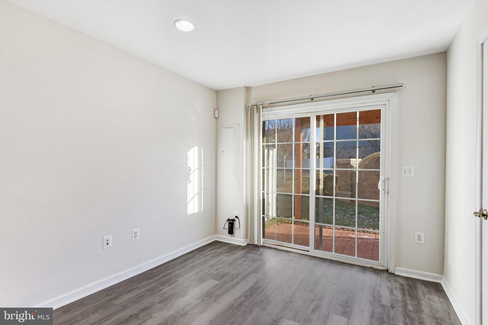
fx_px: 231
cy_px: 162
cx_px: 244
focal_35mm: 17
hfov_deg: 93.3
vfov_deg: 70.5
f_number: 8
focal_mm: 17
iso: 400
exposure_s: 1/160
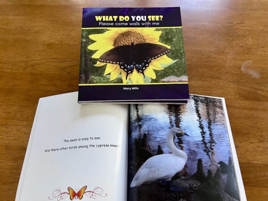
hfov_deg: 67.3
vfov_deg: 53.1
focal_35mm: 26
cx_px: 134
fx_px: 201
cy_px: 100
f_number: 1.5
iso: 200
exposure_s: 1/60
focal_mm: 5.7
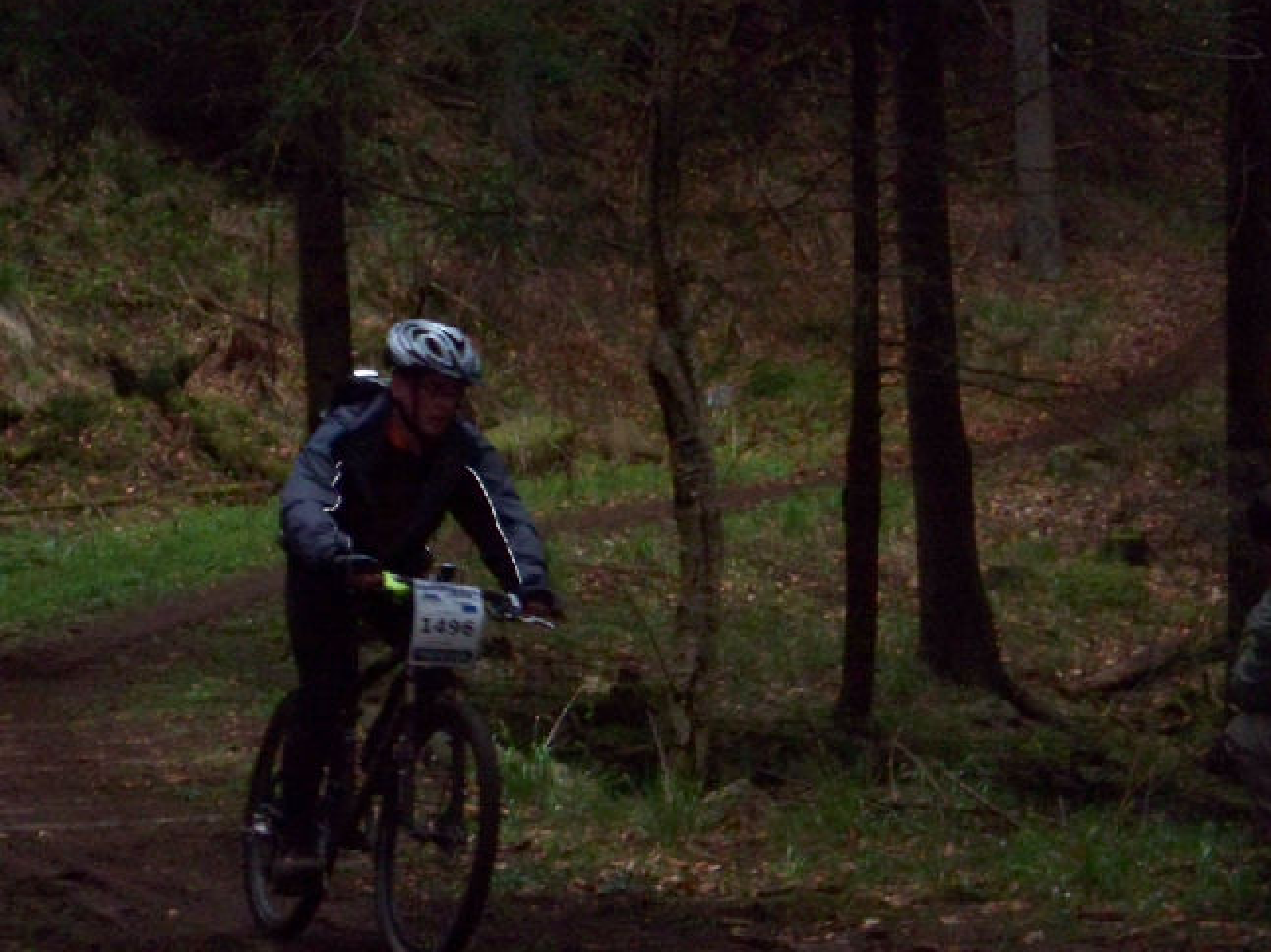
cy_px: 566
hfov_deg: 13.6
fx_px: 5322
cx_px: 488
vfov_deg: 10.2
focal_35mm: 145
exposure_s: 1/125
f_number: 4.4
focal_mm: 19.2
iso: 400
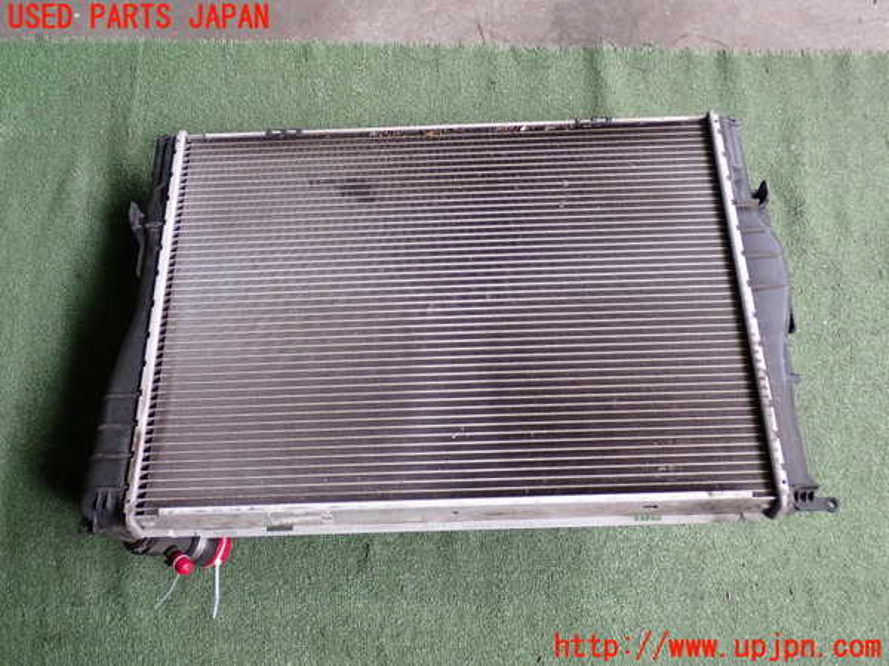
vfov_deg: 35.1
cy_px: 333
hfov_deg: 45.8
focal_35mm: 41
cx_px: 444
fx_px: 1053
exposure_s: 1/80
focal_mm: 7.31
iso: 200
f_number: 2.8
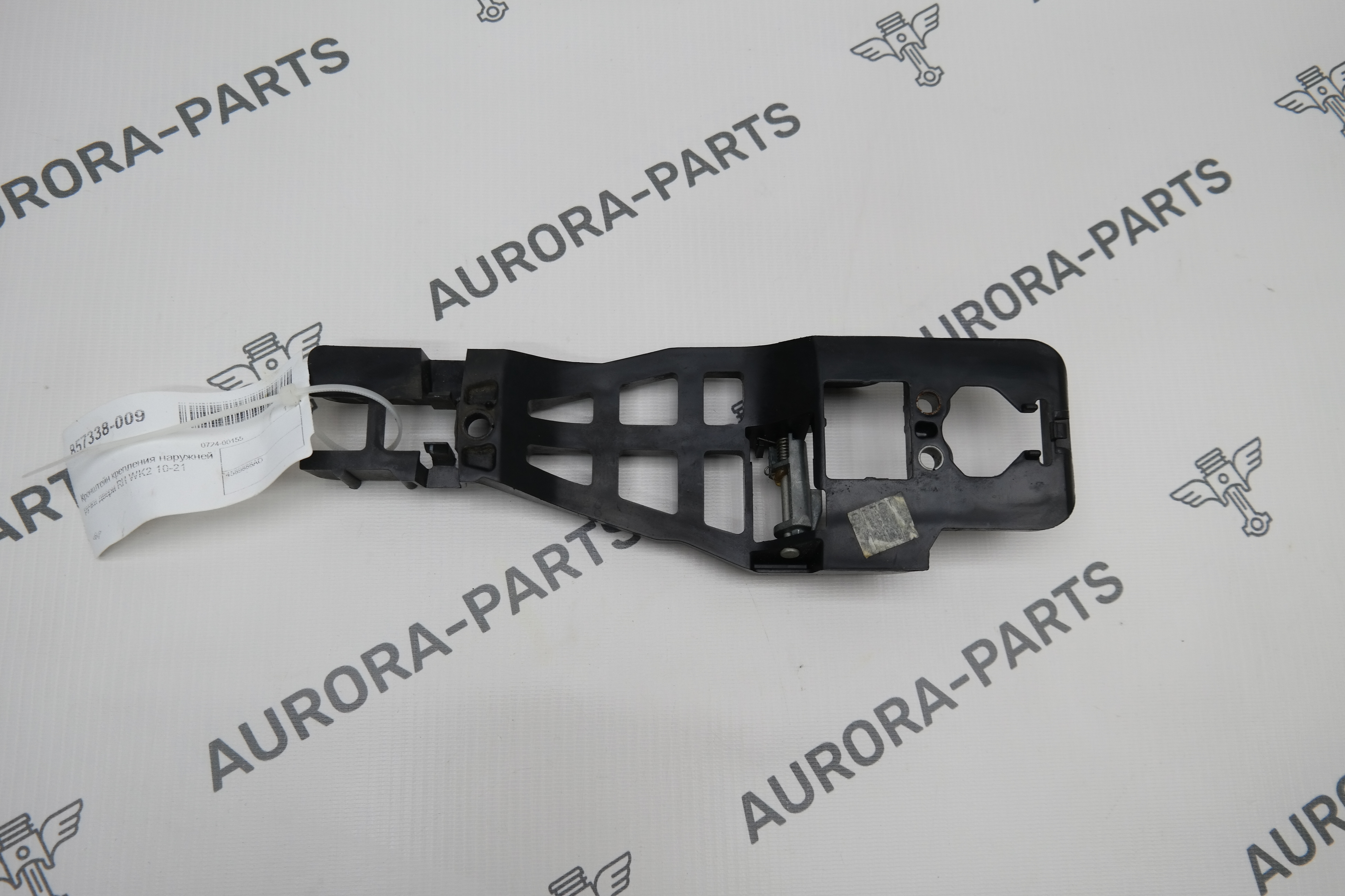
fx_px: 1083
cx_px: 672
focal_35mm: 29
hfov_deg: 63.7
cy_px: 448
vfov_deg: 45.0
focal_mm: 19
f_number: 3.5
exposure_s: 1/80
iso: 100
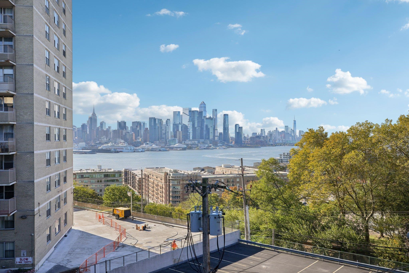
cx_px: 204
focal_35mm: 34
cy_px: 136
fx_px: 392
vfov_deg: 38.4
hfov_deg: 55.1
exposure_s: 1/320
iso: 100
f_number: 8
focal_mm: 34.5
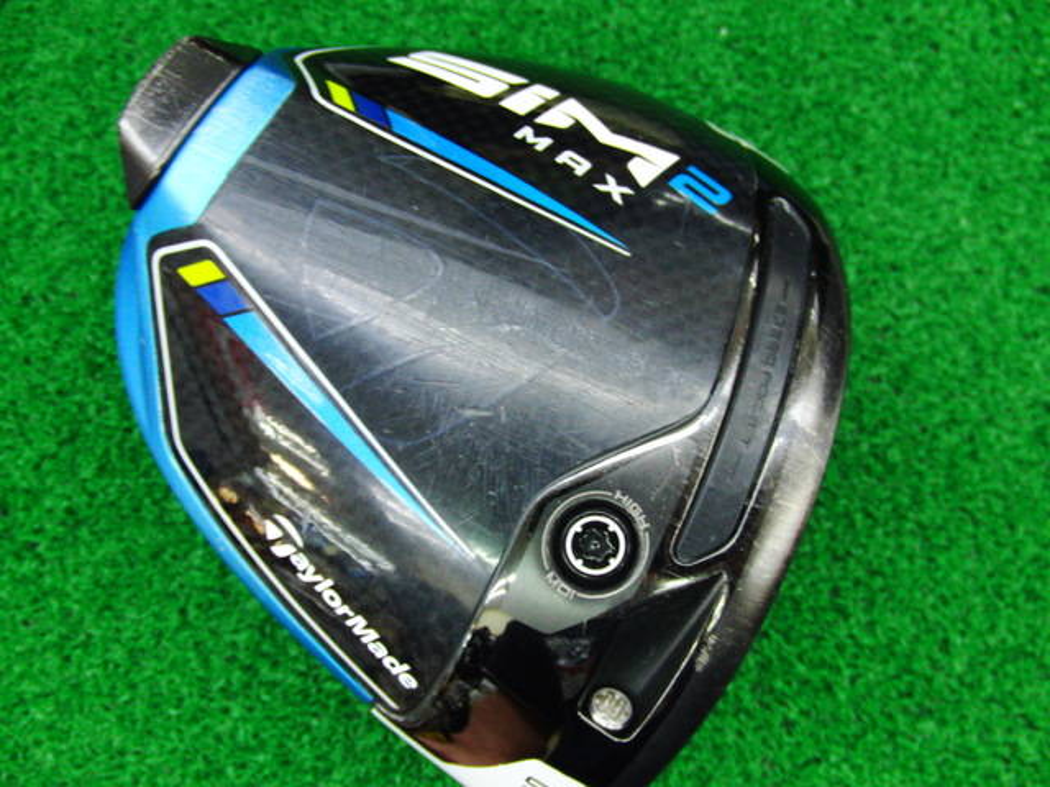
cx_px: 525
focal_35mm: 37
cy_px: 394
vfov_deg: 38.7
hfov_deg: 50.1
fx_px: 1122
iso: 400
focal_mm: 6.42
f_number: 3.6
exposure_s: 1/40
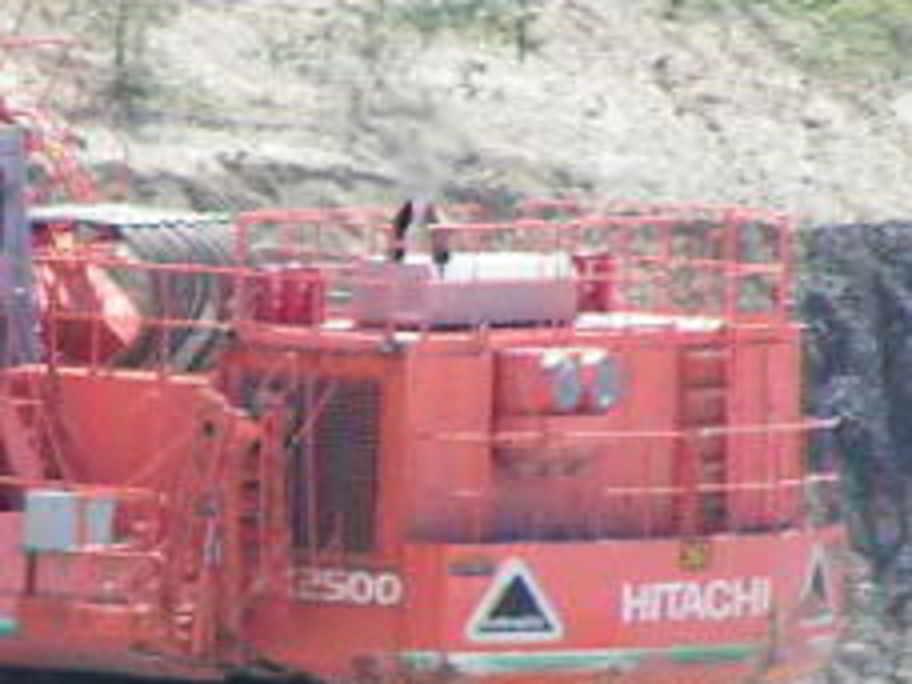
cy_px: 440
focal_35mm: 1075
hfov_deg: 1.8
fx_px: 28322
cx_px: -96
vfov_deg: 1.4
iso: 50
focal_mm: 52
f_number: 4
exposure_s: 1/400
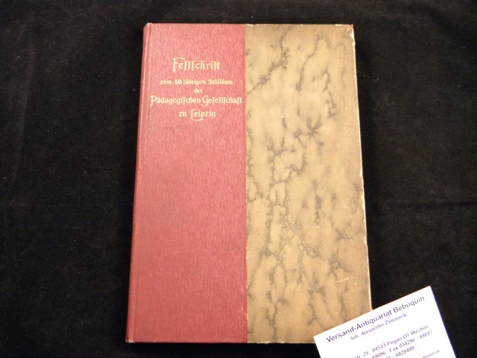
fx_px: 537
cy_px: 179
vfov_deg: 36.8
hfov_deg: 47.9
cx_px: 238
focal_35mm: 39
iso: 400
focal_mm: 7.1
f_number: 3.8
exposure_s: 1/30
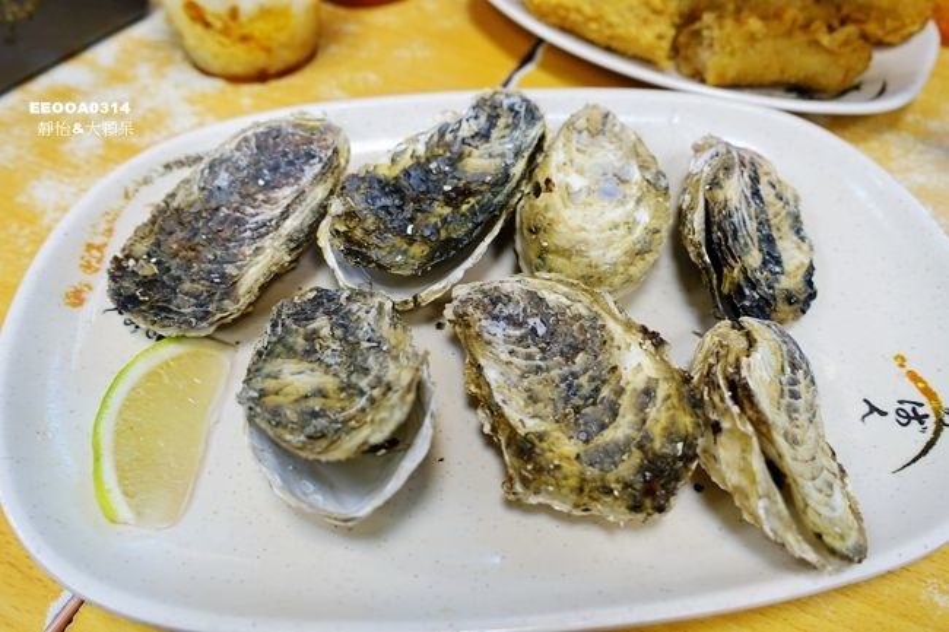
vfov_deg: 43.6
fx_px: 791
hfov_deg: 61.9
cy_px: 316
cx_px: 474
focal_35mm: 30
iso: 160
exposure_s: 1/30
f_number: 2.5
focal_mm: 10.89
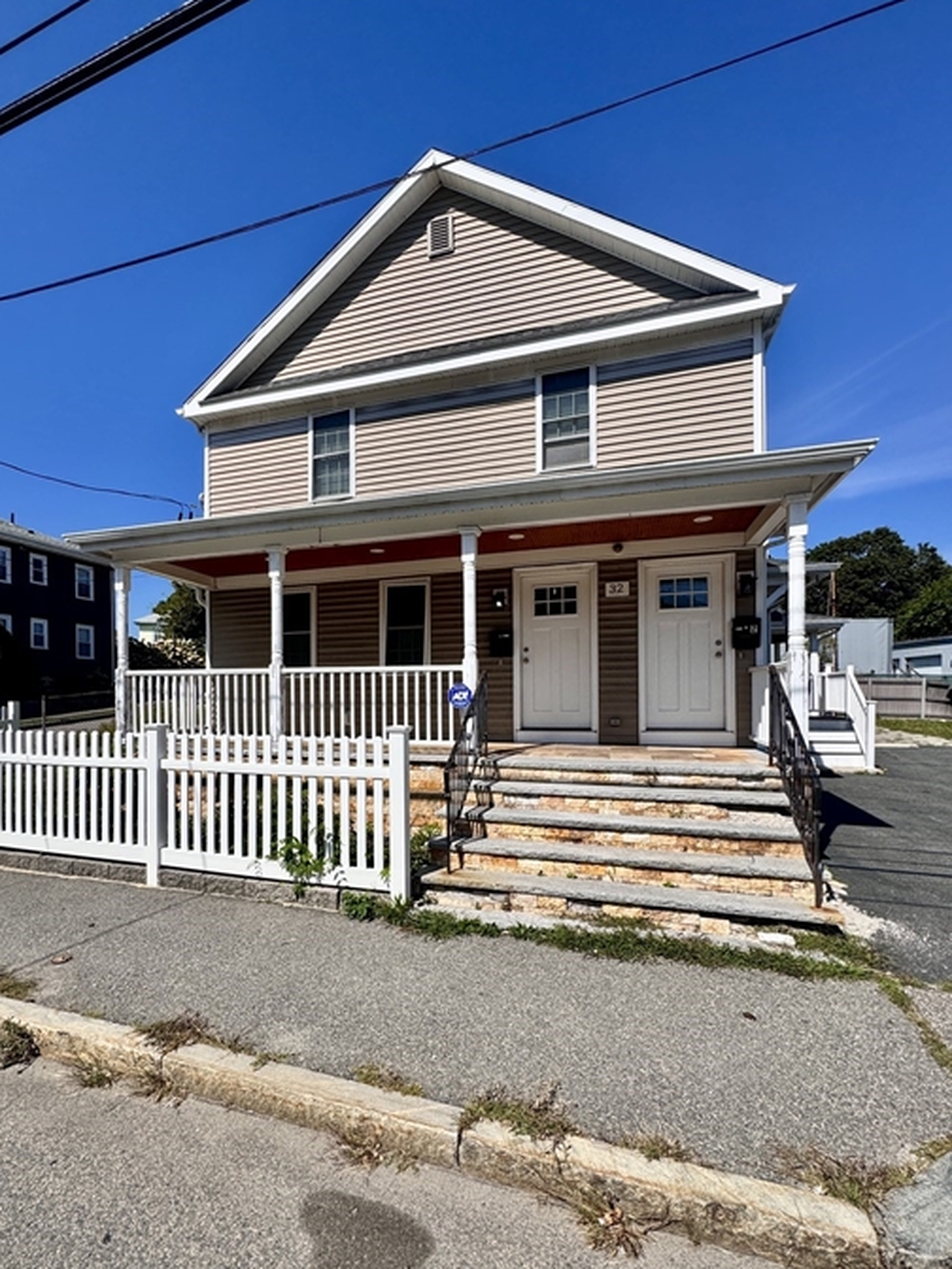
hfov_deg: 77.9
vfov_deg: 94.2
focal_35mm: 16
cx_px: 425
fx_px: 587
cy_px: 701
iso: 50
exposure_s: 1/3390
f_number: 2.2
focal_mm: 2.22
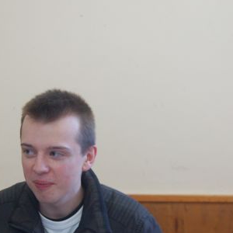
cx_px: 103
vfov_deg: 22.7
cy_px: 158
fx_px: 579
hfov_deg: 22.8
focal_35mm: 76
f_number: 4.2
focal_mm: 28
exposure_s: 1/25
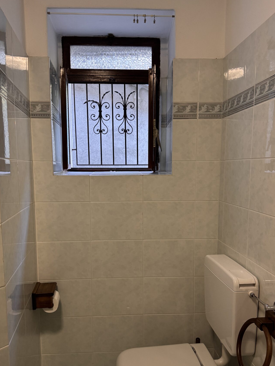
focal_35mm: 29
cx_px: 137
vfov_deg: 61.5
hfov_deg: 48.2
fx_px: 307
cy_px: 205
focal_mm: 6.76
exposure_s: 1/50
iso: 320
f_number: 1.78
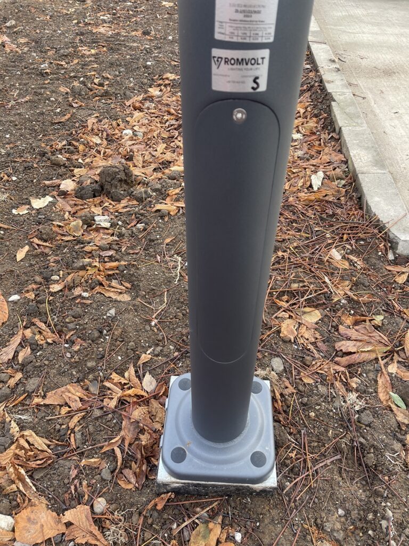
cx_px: 204
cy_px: 273
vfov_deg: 67.3
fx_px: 410
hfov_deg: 53.1
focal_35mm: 26
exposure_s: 1/190
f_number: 1.6
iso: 32
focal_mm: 5.1
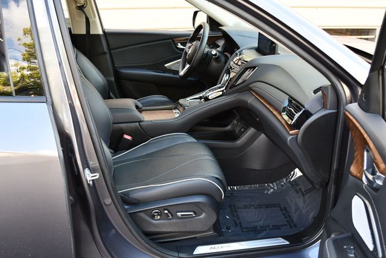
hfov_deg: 53.1
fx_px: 386
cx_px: 193
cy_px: 129
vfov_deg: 36.9
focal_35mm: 36
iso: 560
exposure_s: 1/250
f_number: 3.5
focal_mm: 18
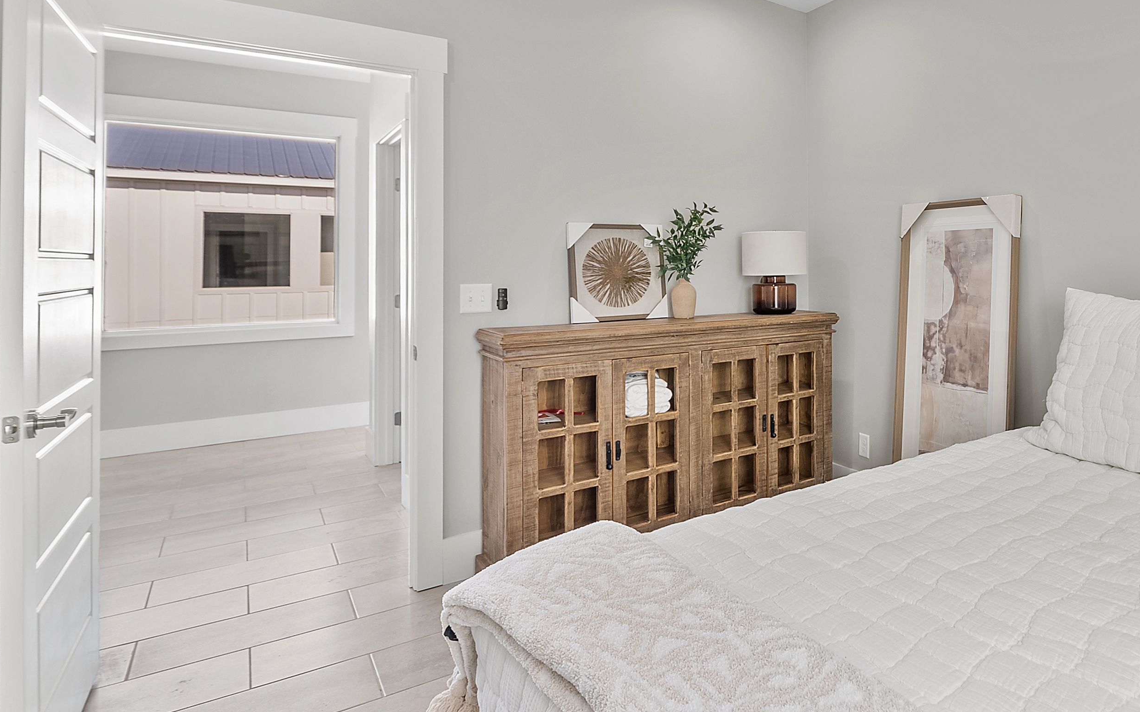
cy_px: 347
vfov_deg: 57.3
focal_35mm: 21
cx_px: 854
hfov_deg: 76.3
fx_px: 652
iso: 125
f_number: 7.1
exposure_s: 1/4
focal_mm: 12
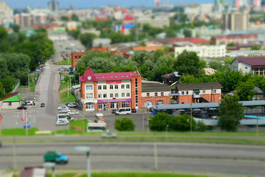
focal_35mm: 78
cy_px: 88
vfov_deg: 17.5
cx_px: 132
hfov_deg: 26.0
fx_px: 574
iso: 320
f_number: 11
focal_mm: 52
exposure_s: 1/500
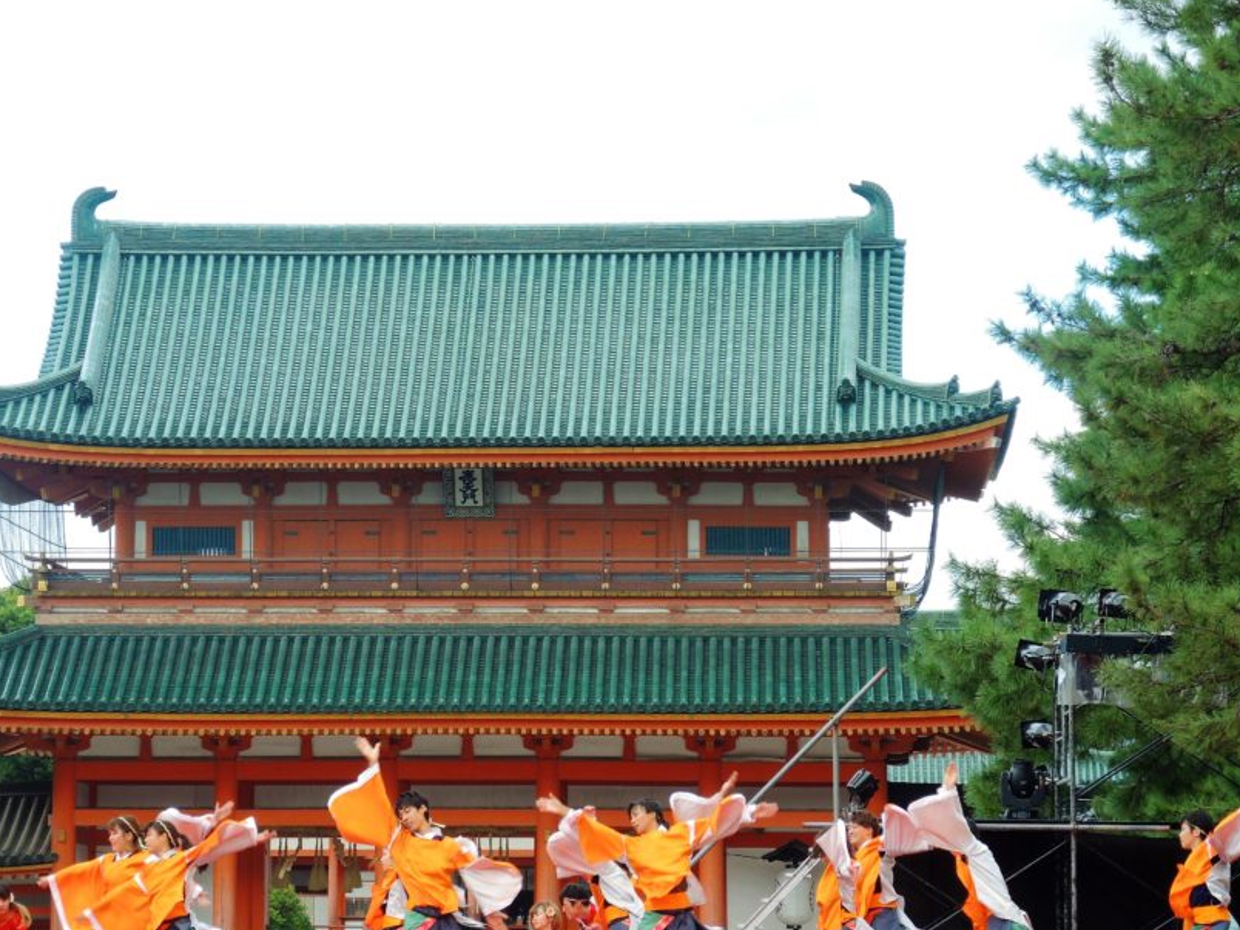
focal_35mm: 149
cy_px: 546
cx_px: 470
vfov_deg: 10.0
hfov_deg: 13.2
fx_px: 5337
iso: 125
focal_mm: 25
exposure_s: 1/250
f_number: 3.5
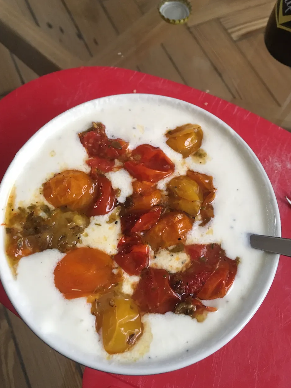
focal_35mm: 30
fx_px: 336
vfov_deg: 60.0
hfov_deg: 46.8
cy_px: 191
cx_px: 142
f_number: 2.2
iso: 200
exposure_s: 1/17
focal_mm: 4.15
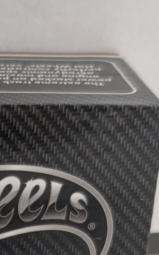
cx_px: -152
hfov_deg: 8.1
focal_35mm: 155
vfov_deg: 12.9
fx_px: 1075
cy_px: 371
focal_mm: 6.9
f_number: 1.68
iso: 151
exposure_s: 1/23.8
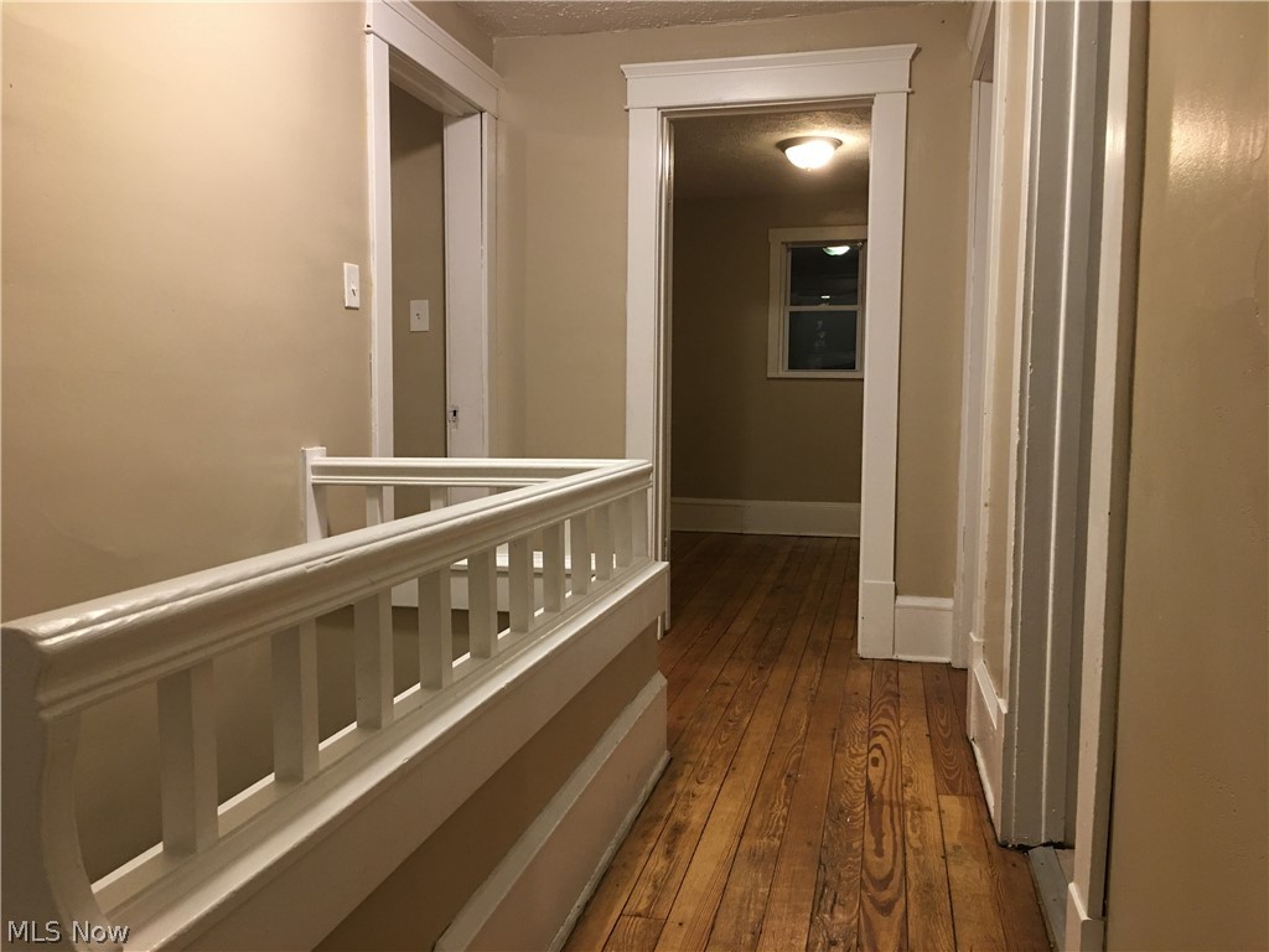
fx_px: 1063
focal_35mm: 29
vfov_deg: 48.2
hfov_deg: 61.7
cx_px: 634
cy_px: 476
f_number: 2.2
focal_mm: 4.15
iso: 64
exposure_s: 1/15
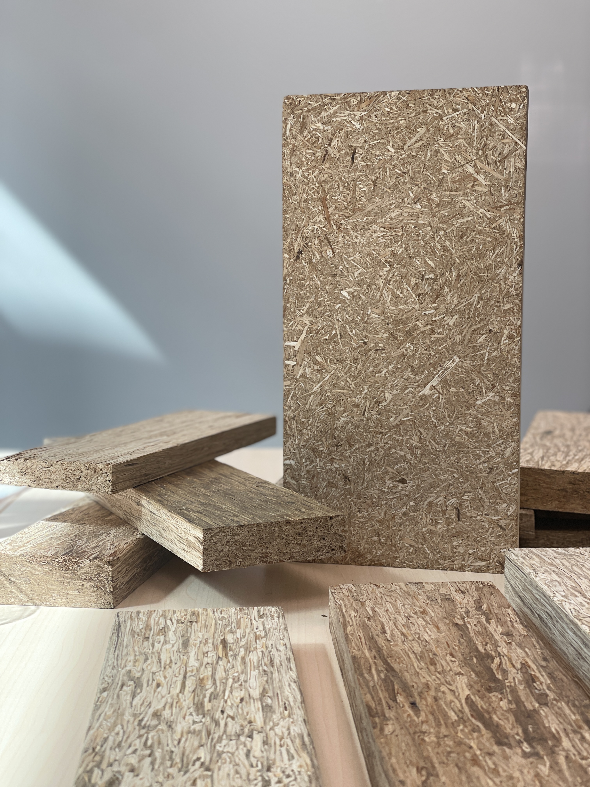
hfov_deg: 28.0
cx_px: 295
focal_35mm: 52
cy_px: 394
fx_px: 1182
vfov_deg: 36.8
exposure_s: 1/100
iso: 25
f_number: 2
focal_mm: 6
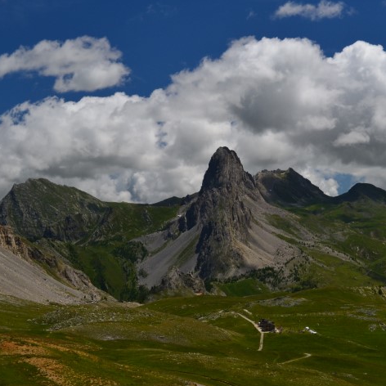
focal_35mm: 70
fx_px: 883
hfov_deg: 24.6
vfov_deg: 24.7
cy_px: 195
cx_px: 239
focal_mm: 36
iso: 360
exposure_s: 1/500
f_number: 11
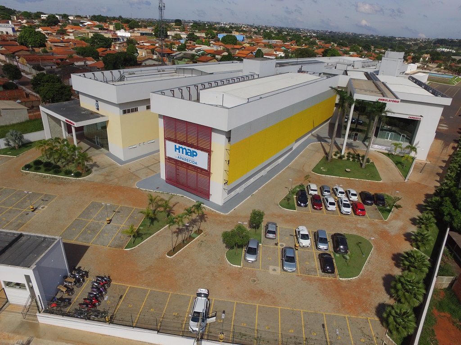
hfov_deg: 81.7
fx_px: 266
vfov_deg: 66.0
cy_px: 172
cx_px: 230
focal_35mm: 20
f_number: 2.8
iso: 100
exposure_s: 1/2717
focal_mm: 3.61
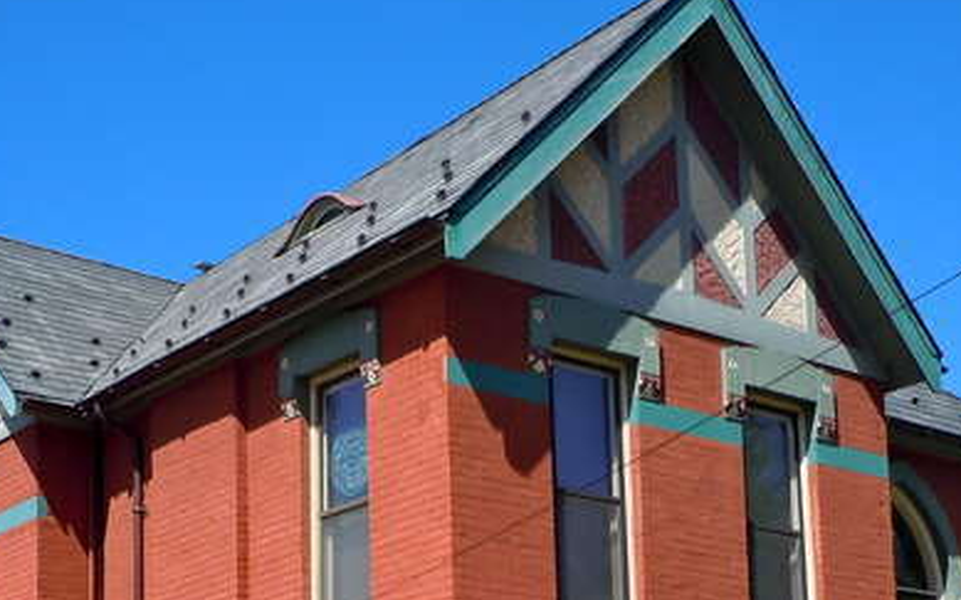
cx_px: 482
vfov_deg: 20.3
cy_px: 664
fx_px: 1597
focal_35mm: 61
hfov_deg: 33.5
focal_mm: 5
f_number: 3.7
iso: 100
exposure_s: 1/1000
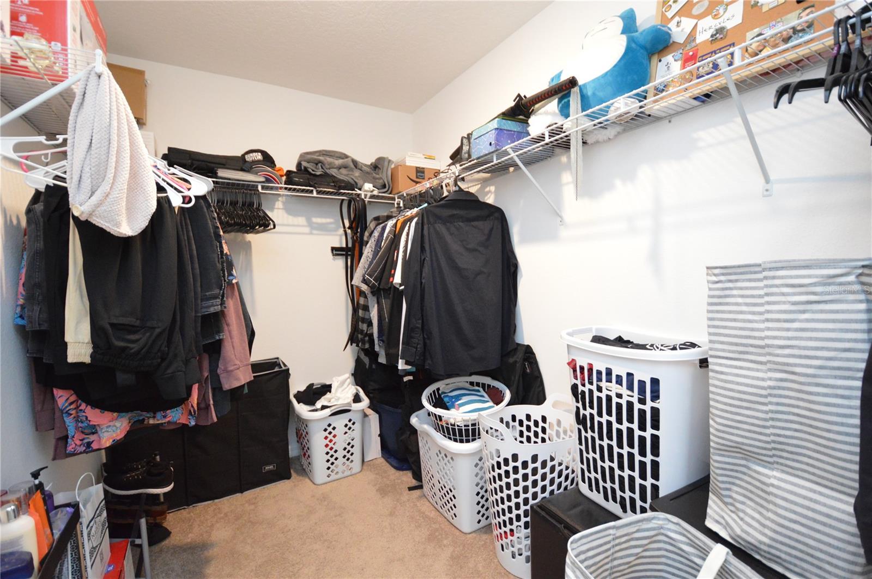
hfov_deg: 100.5
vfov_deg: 77.2
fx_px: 363
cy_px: 290
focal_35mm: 15
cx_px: 436
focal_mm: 10
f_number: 3.5
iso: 2800
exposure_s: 1/60
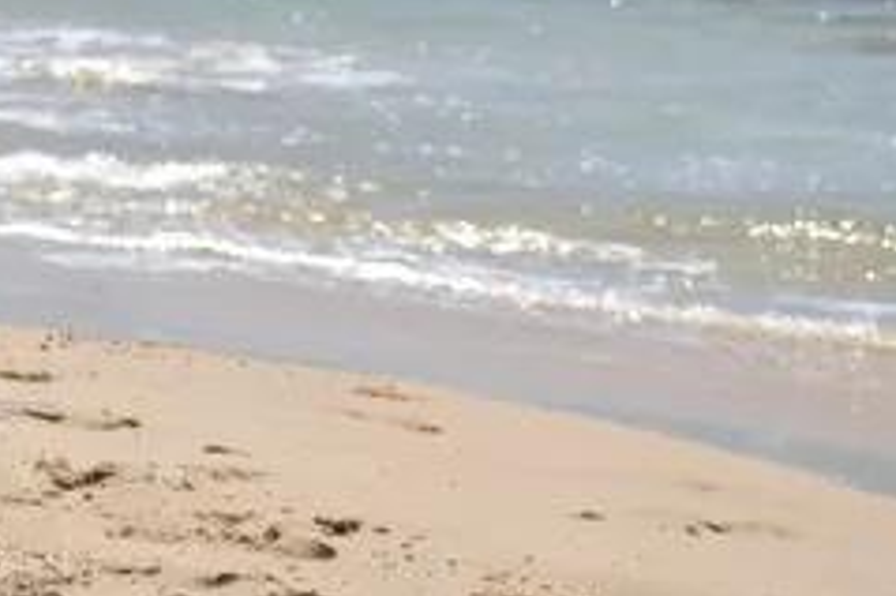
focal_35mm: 330
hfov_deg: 6.2
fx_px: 8207
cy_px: -191
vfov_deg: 4.1
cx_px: -502
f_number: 4.5
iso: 200
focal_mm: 70
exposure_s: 1/2500
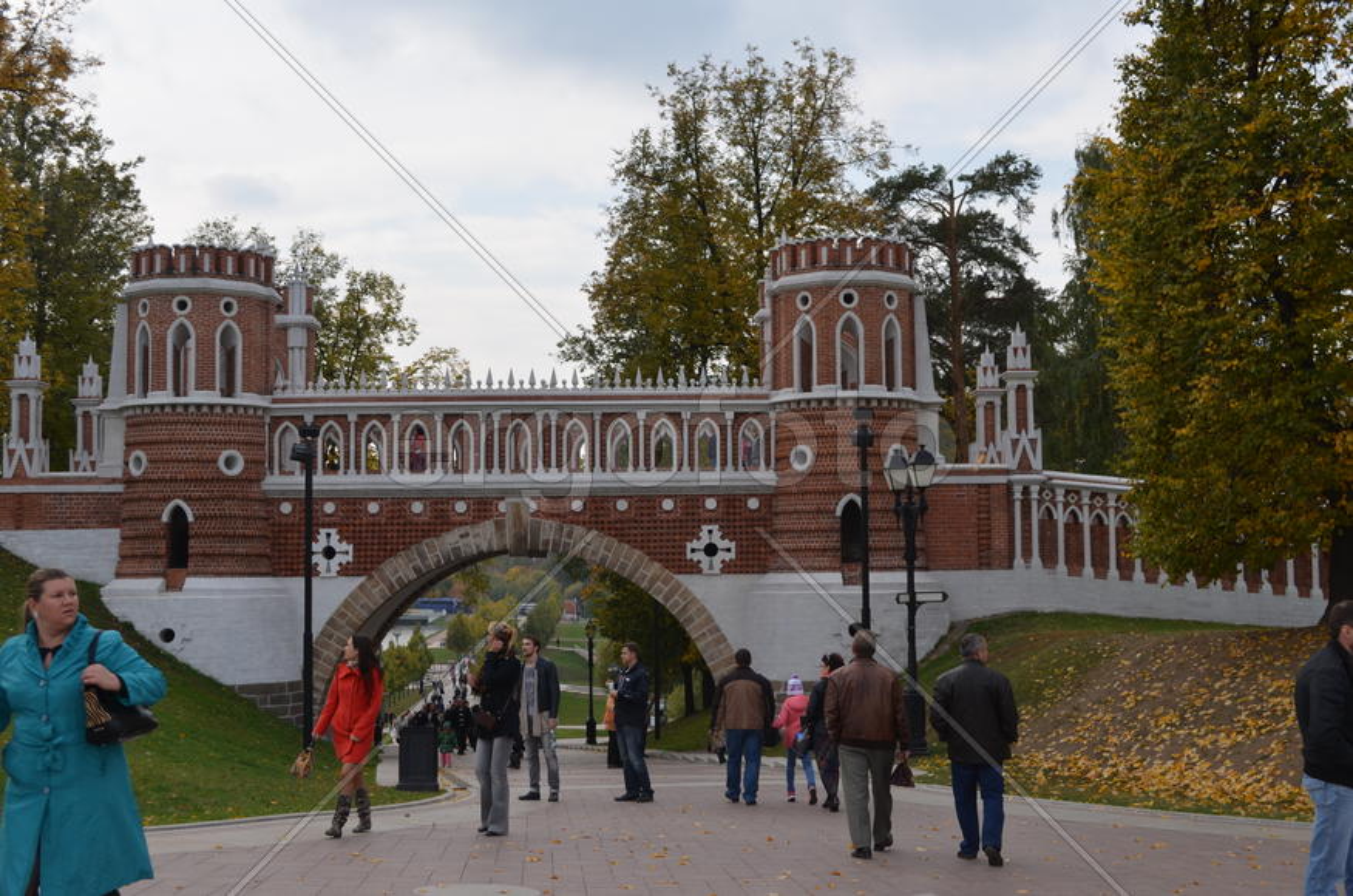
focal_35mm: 45
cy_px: 448
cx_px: 676
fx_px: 1688
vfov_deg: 29.7
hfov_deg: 43.7
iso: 100
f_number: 7.1
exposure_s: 1/200
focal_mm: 30
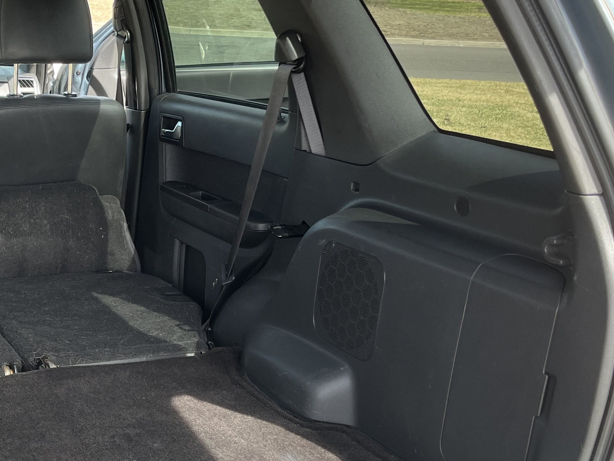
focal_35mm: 55
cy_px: 302
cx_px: 64
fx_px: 976
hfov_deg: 33.2
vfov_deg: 26.4
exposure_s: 1/206
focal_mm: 5.1
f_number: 1.6
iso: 40
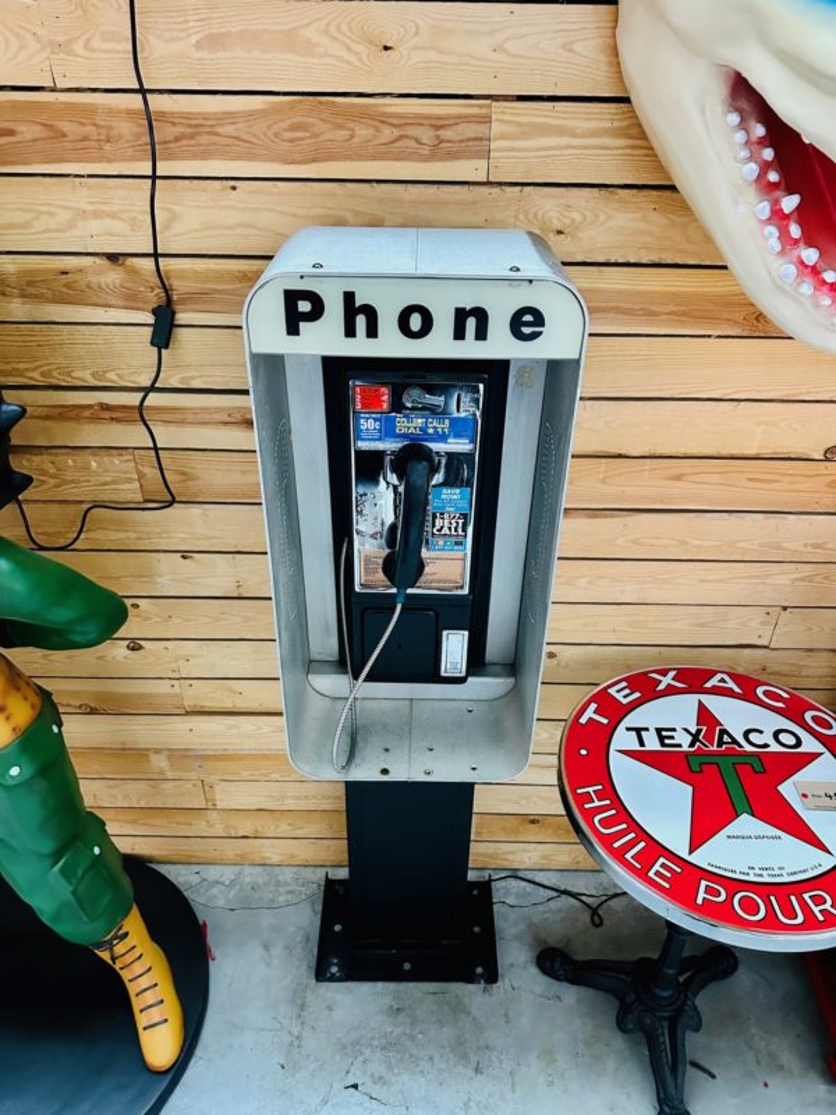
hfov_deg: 56.8
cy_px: 558
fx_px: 773
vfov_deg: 71.6
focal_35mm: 24
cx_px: 418
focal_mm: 6.86
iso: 800
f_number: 1.78
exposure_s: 1/33
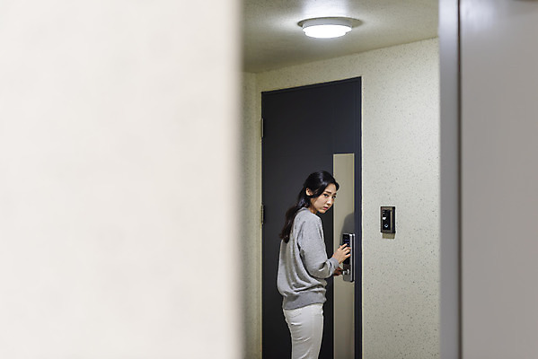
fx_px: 748
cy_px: 180
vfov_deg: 27.0
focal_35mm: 50
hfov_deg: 39.6
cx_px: 269
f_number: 2.8
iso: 640
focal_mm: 50
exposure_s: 1/320
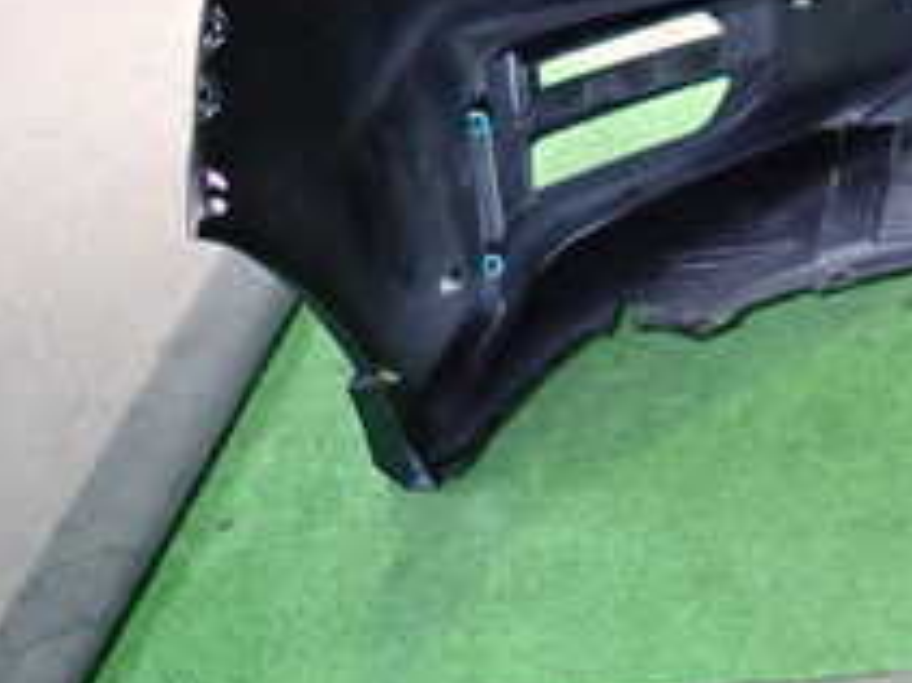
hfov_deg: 23.2
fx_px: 1870
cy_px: 190
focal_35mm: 71
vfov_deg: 20.6
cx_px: 1288
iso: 320
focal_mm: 4.5
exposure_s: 1/30
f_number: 2
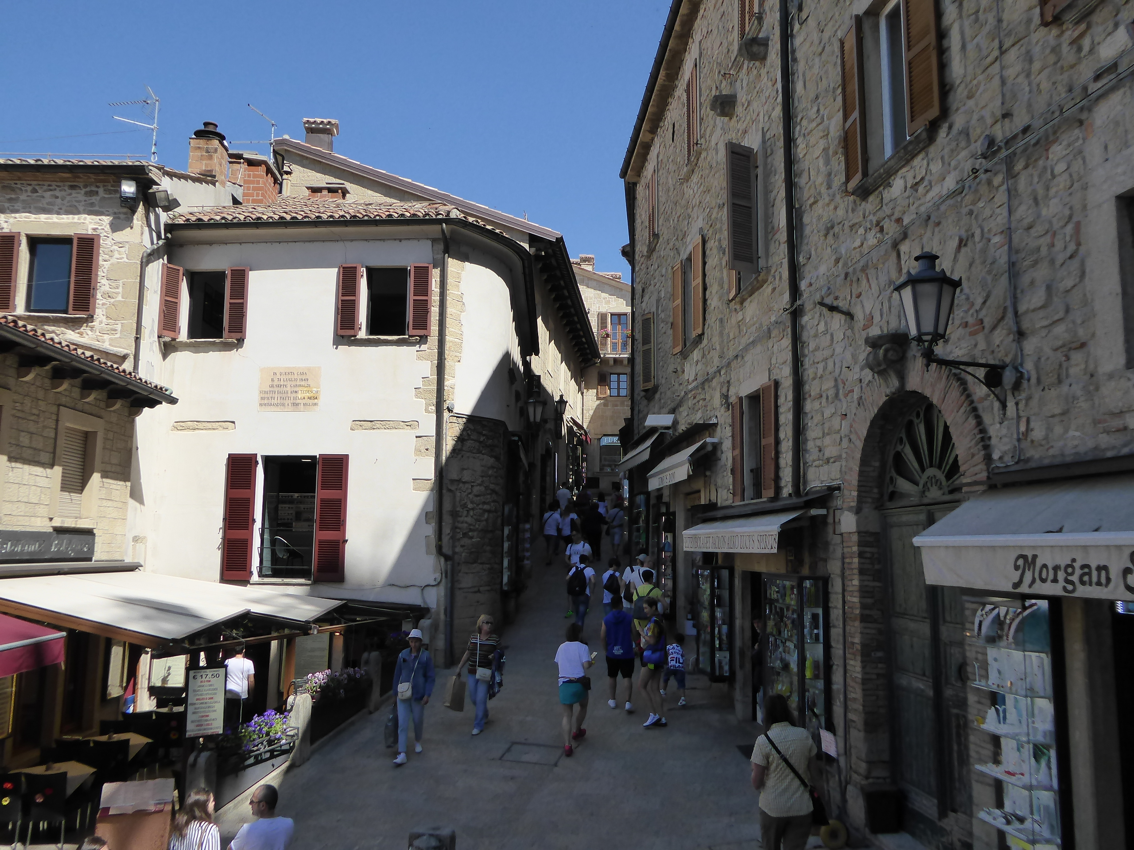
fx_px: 950
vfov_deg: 48.2
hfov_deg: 61.7
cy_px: 425
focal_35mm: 29
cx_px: 567
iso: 160
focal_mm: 5
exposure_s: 1/1000
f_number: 3.5
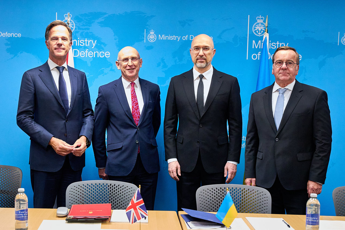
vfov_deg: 37.8
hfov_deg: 54.4
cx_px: 172
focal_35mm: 35
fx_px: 335
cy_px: 115
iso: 12800
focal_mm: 35
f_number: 3.5
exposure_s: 1/400
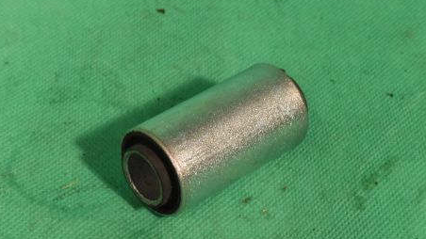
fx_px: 1295
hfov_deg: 18.7
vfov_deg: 10.6
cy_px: 121
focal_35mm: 115
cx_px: 220
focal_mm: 55
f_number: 14
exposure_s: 1/100
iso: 3200
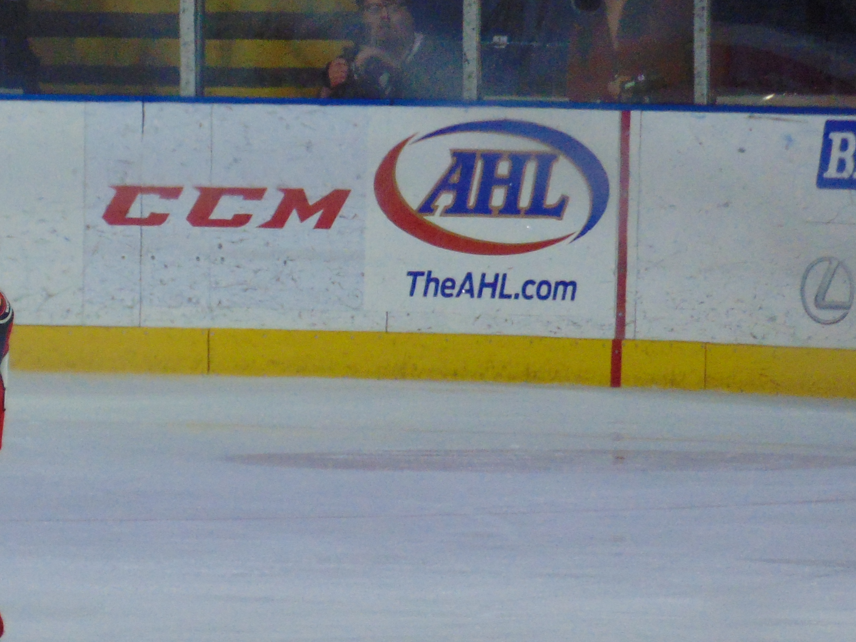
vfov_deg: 2.1
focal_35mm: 720
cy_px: 662
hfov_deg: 2.8
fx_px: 17805
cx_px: -121
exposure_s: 1/160
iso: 200
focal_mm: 55.1
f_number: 4.2
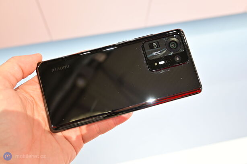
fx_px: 267
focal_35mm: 39
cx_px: 124
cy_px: 82
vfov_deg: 34.2
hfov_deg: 49.6
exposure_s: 1/50
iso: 250
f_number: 4.5
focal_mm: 26
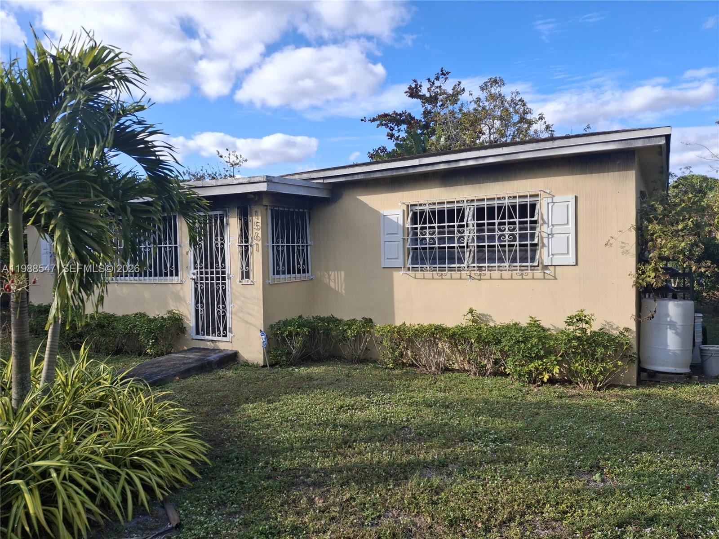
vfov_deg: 54.9
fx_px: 519
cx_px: 360
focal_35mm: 25
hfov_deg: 69.4
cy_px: 270
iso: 32
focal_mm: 4.69
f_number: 1.8
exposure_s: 1/1353
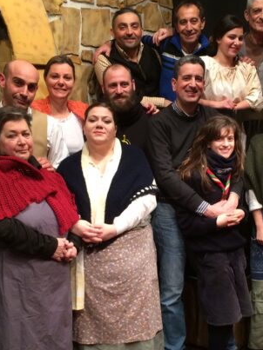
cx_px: 158
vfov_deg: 35.4
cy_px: 219
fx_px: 547
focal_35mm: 54
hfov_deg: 27.0
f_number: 2.2
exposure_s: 1/33
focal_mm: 4.15
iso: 200
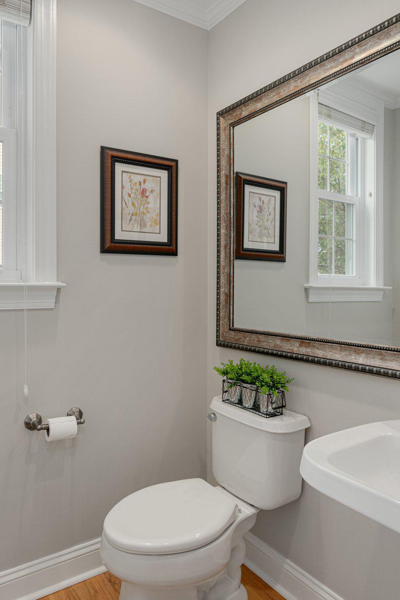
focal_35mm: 25
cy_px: 304
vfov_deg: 71.5
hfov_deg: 51.2
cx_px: 175
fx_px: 417
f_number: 7.1
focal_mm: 16
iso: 320
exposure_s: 1/25
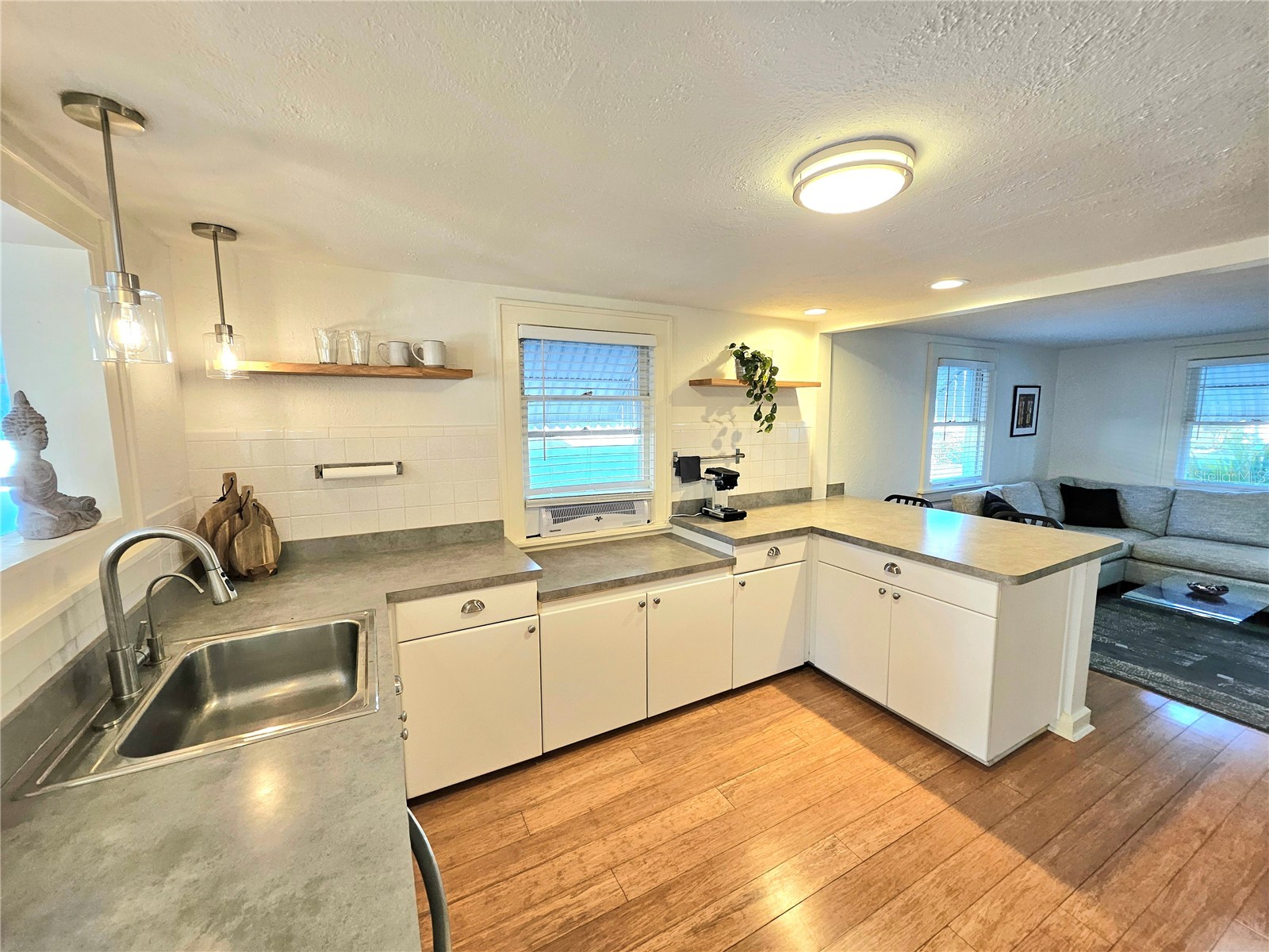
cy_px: 476
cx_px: 634
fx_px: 477
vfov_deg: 89.9
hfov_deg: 106.2
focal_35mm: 13
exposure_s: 1/60.2
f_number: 2.2
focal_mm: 1.74
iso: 100
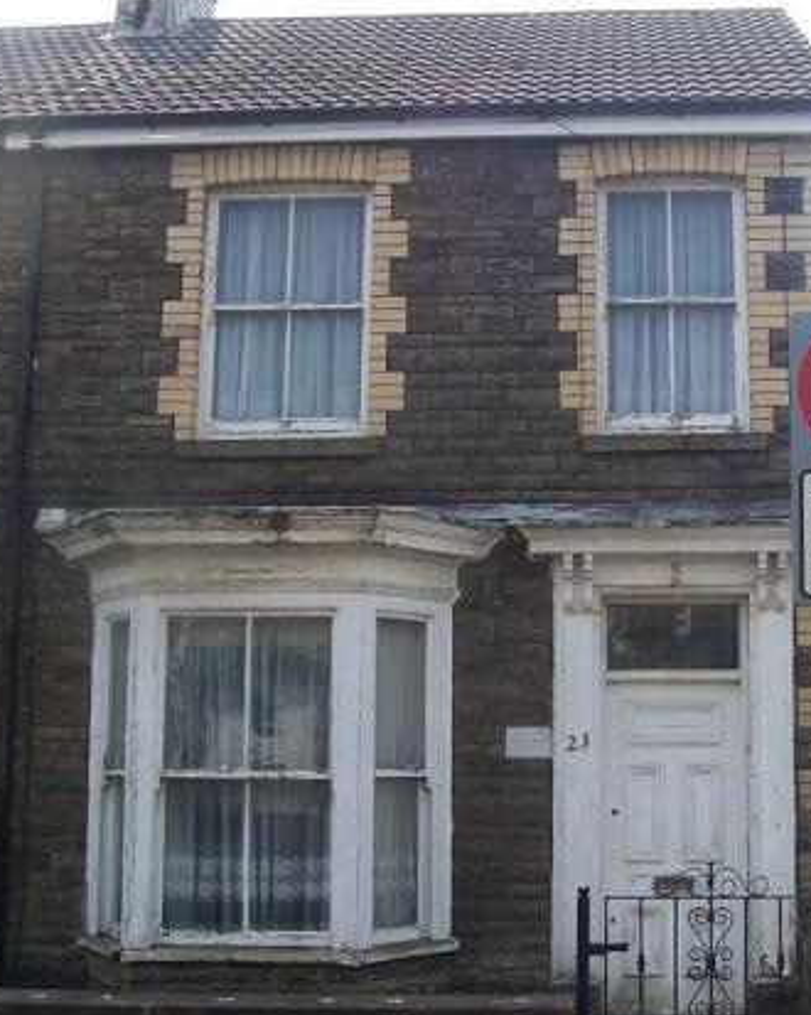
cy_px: 515
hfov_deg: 29.2
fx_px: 1531
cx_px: 601
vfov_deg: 36.7
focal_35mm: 51
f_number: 5.6
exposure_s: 1/250
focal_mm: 5.6
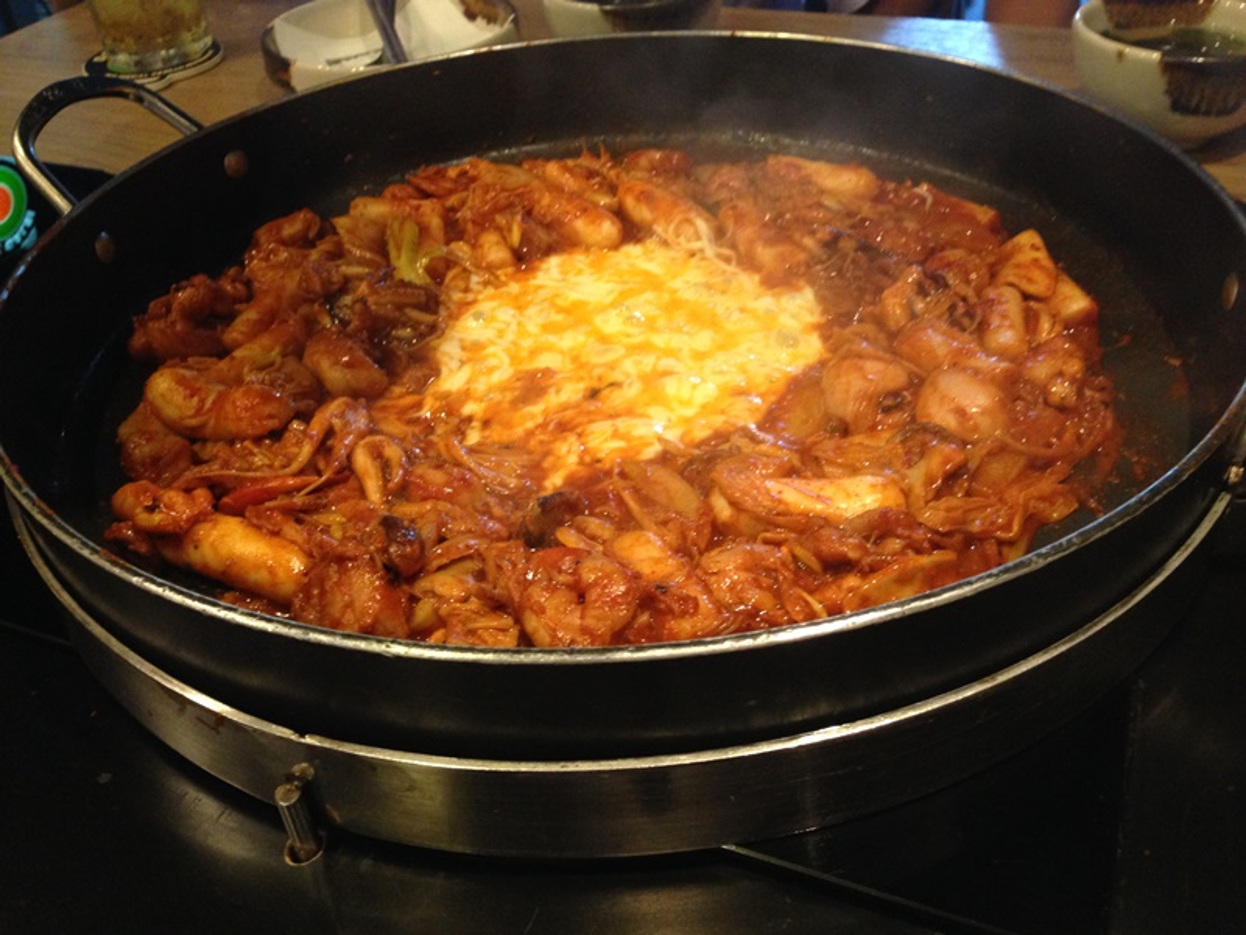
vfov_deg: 42.9
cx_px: 623
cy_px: 468
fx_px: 1188
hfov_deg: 55.4
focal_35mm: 33
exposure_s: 1/20
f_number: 2.4
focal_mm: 4.12
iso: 320
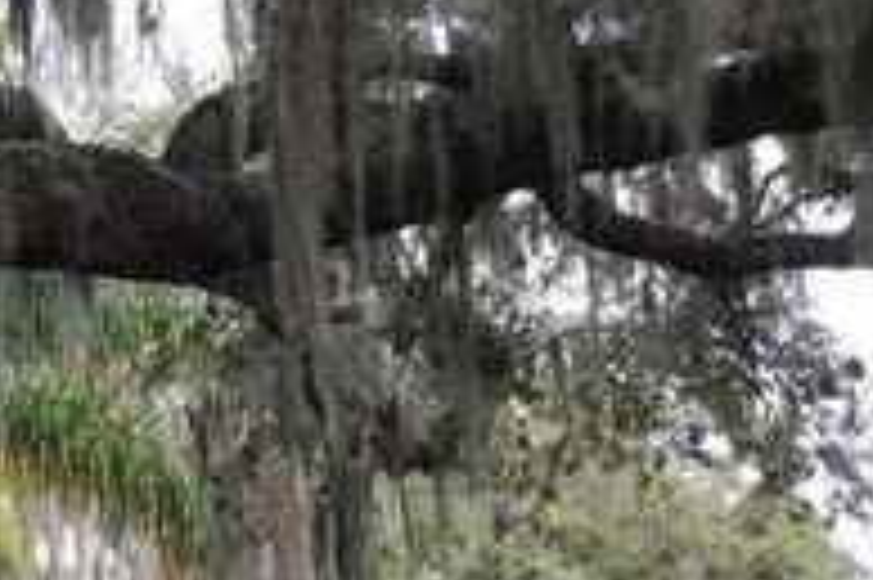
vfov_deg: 16.4
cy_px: 384
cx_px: 36
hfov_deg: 23.6
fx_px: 2011
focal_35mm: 83
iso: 25
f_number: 2.4
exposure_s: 1/146
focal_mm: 3.3
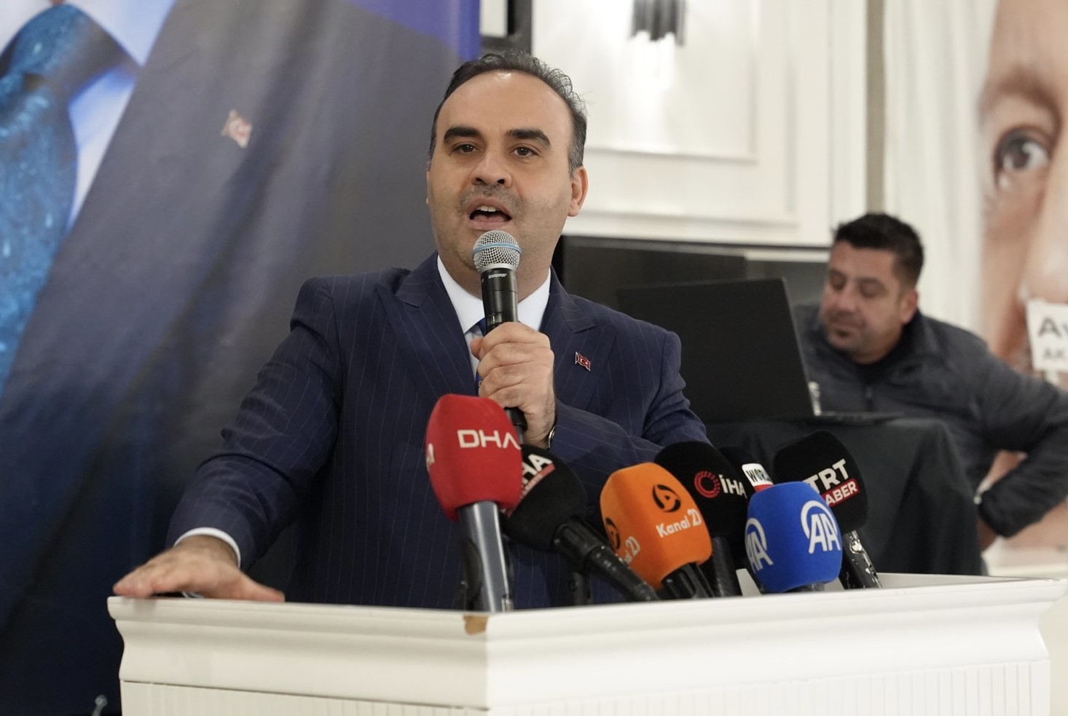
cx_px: 534
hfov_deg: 19.4
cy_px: 358
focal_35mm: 105
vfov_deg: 13.1
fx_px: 3120
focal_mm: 70
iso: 6400
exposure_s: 1/160
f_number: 4
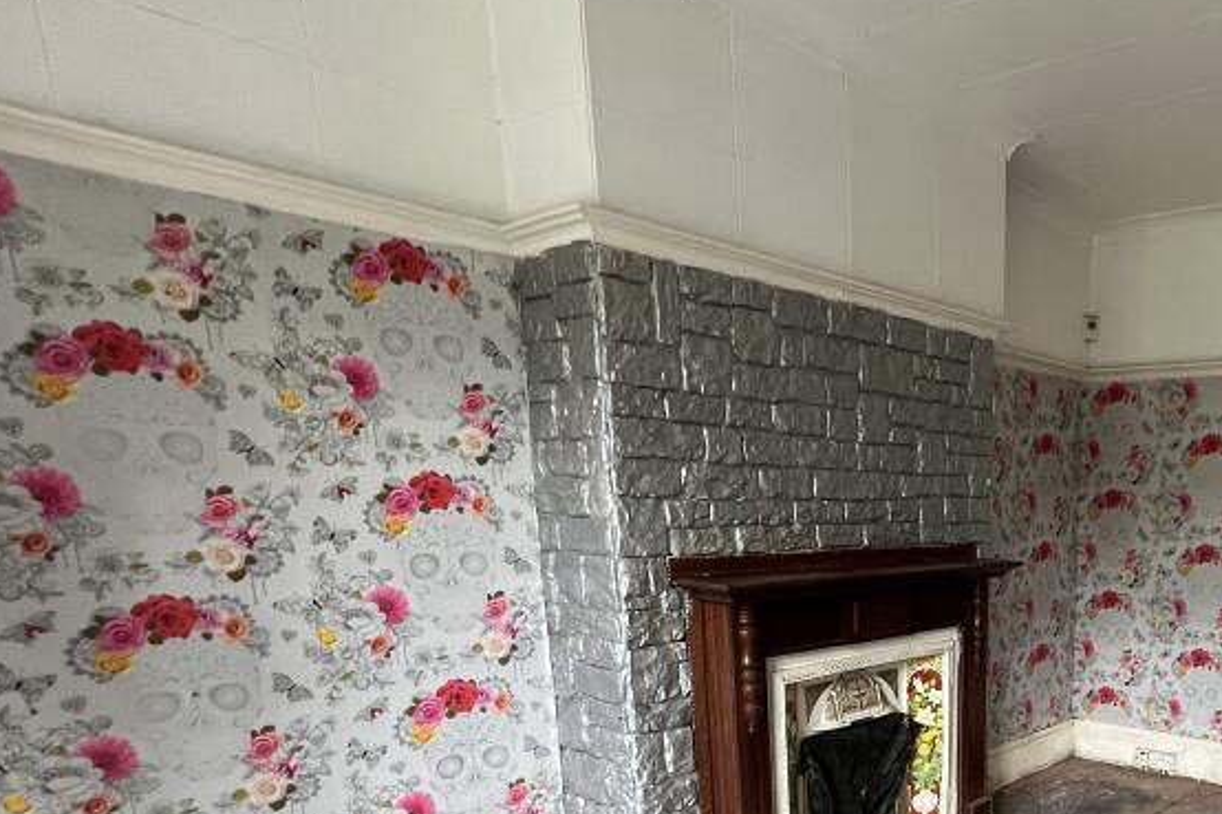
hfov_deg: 62.6
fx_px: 848
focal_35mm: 25
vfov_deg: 47.0
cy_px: 708
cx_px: 1048
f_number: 1.8
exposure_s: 1/90
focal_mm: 1.57
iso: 250
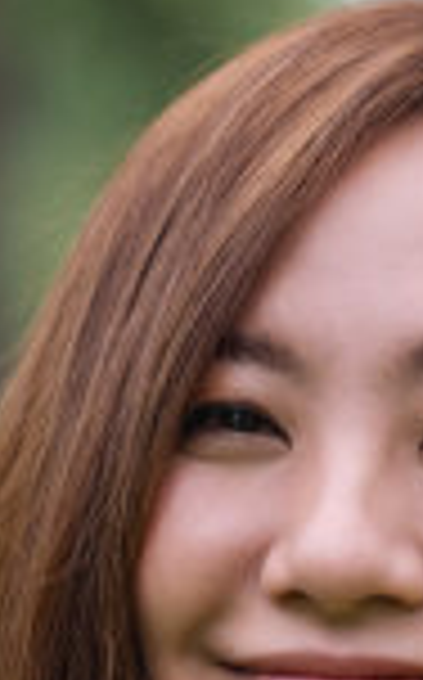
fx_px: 6437
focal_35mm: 348
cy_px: 504
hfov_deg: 3.8
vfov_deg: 6.0
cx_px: 351
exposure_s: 1/1800
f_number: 2
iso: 200
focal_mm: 56
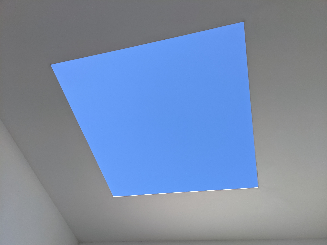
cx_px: 164
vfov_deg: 51.4
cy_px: 122
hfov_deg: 65.3
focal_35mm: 27
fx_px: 255
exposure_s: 1/1235
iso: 72
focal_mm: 4.44
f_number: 1.8
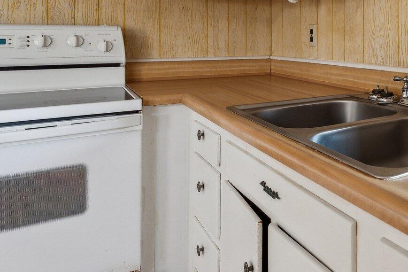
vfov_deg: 38.5
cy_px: 55
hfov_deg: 48.0
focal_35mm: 33
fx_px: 374
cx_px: 402
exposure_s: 1/60
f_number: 7.1
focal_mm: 14
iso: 2000
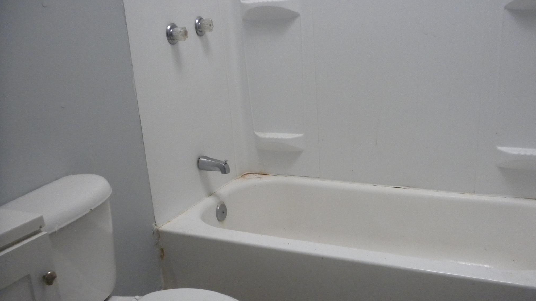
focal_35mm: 41
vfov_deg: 28.8
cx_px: 271
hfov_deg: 49.4
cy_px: 199
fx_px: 583
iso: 445
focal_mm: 6.6
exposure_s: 1/133
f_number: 3.5
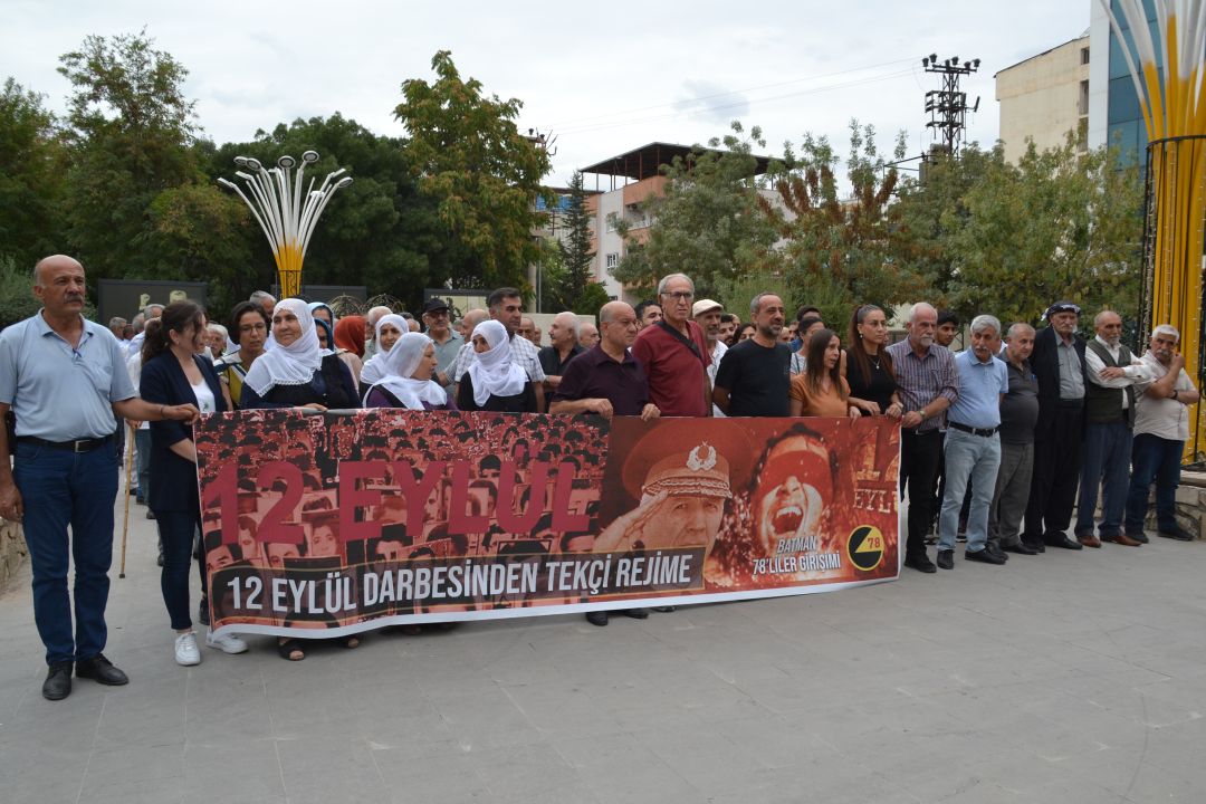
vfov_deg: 47.9
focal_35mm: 27
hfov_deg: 67.4
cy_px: 402
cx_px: 603
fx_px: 904
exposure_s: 1/125
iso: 280
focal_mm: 18
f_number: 5.6
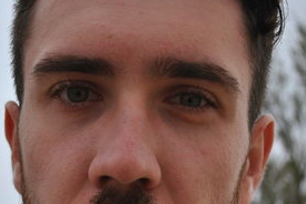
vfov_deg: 15.7
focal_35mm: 85
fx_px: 723
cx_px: 136
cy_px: 218
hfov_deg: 23.9
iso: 100
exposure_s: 1/320
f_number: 4.2
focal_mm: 26
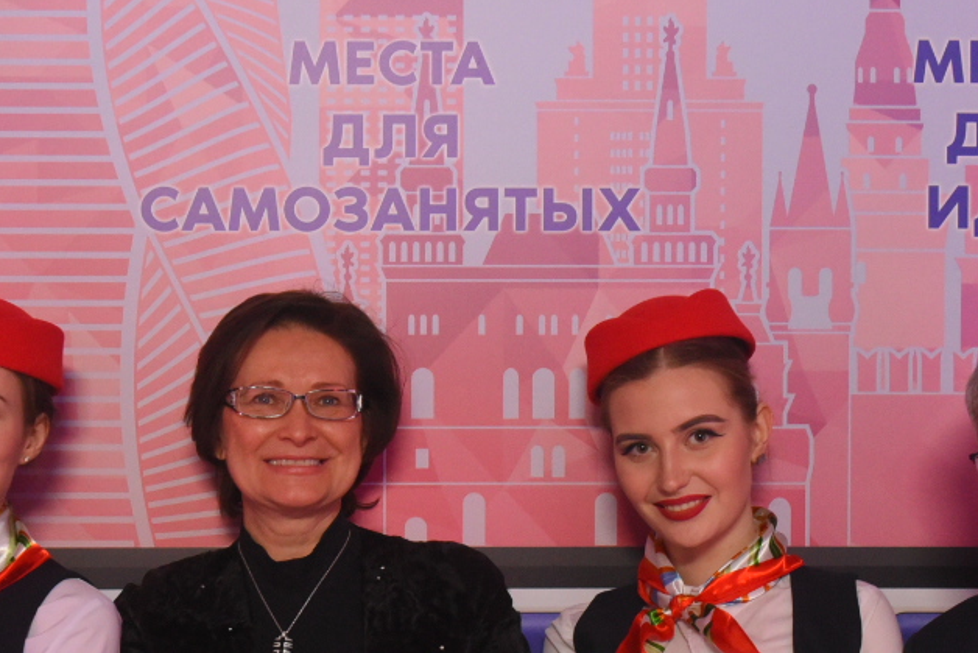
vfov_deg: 13.9
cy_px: 472
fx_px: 2663
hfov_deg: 20.8
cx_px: 411
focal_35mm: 98
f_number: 4
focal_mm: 38
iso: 4000
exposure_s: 1/200
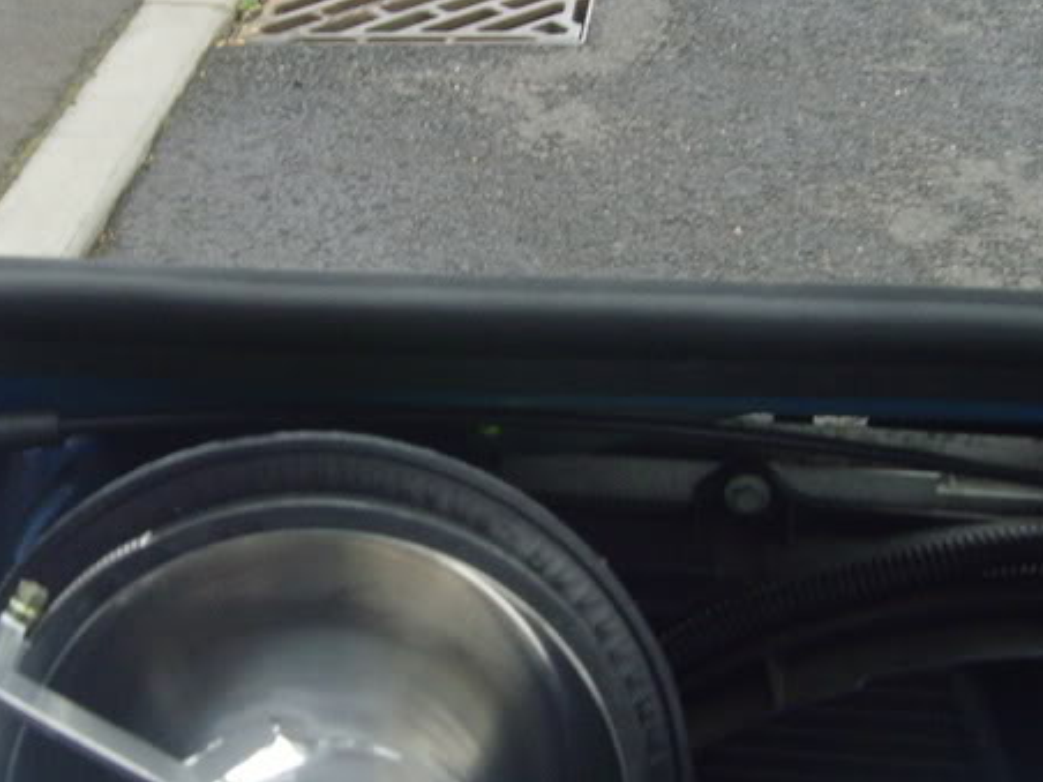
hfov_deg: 28.0
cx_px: 355
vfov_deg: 21.3
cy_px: 351
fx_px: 2079
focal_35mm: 69
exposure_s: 1/45
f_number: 3.5
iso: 200
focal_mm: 6.6
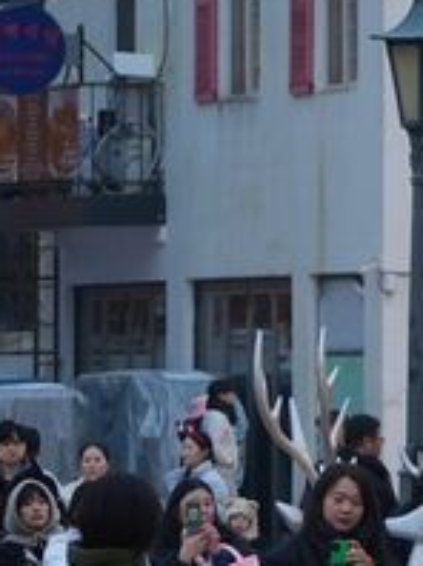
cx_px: 1683
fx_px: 9911
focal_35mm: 607
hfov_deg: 2.4
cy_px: -20
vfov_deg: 3.3
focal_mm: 104
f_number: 4
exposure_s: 1/125
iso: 800
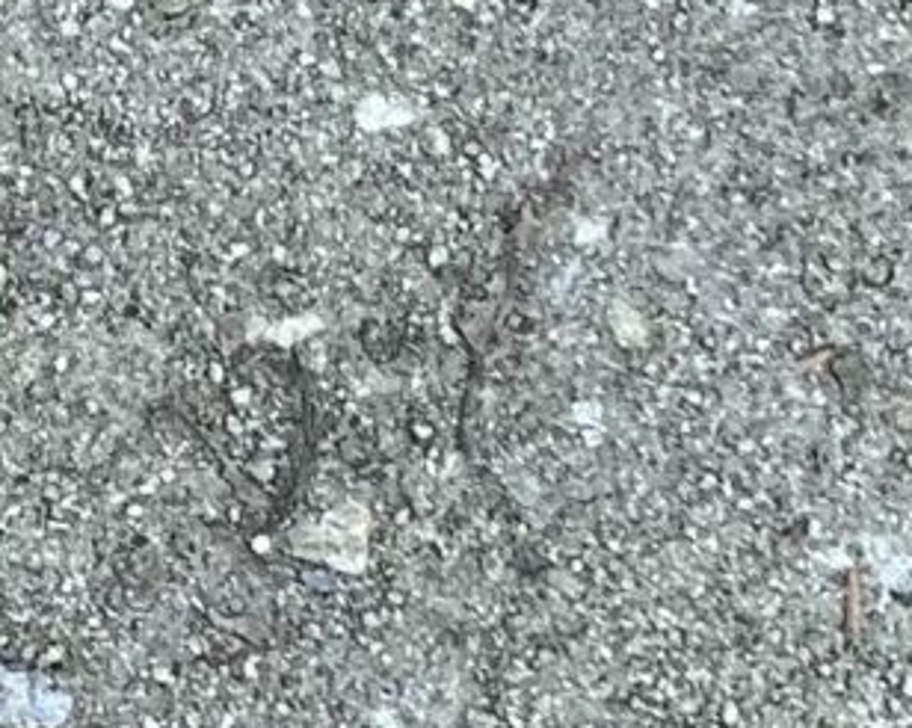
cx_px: -1661
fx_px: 5692
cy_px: -1083
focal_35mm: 211
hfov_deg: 8.1
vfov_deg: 6.9
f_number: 1.8
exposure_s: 1/399
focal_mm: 4.25
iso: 25
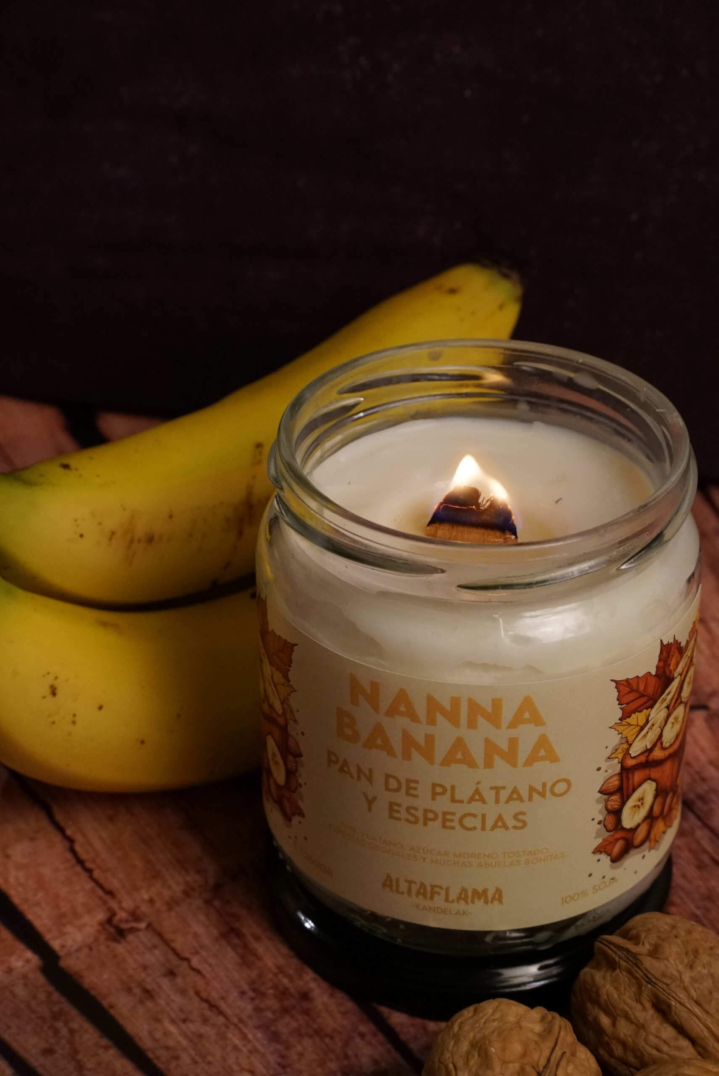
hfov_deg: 18.0
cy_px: 538
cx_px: 360
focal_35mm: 76
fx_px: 2274
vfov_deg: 26.6
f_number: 14
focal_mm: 76
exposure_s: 1/100
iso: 6400
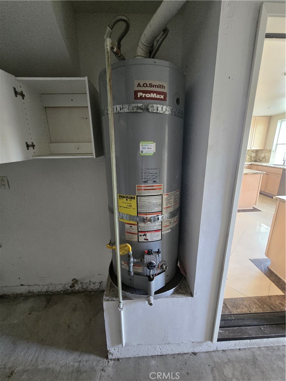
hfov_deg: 89.9
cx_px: 143
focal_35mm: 13
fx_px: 143
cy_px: 190
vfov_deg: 106.2
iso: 1000
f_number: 2.2
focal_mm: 2.2
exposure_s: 1/60
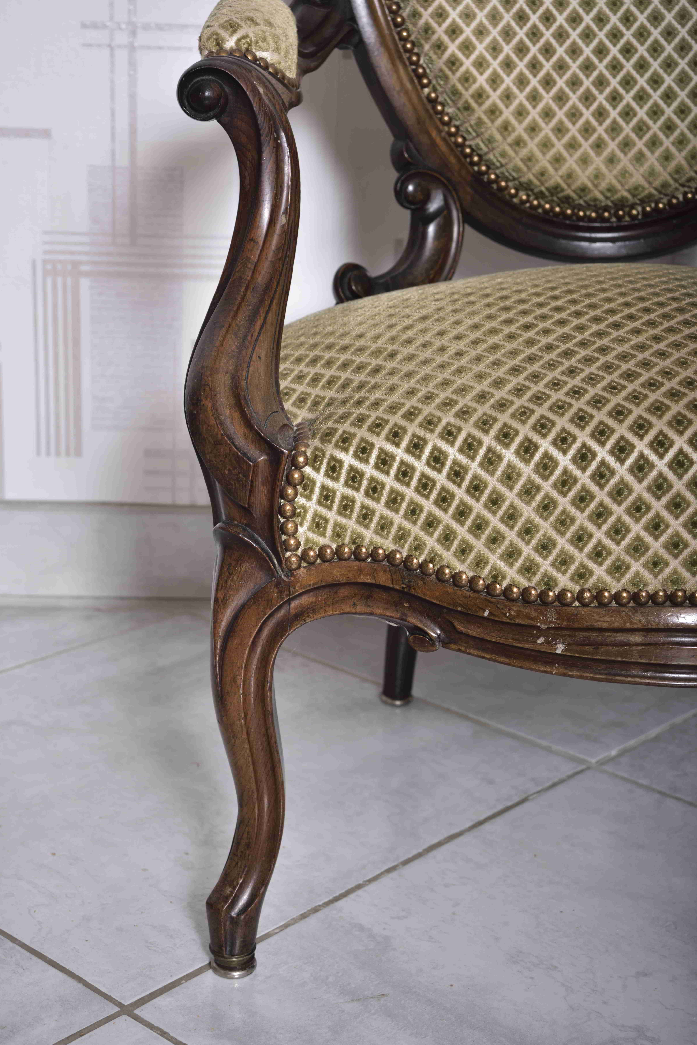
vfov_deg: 31.9
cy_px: 520
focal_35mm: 63
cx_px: 347
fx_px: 1830
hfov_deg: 21.6
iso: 400
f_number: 9
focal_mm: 62
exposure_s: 1/125
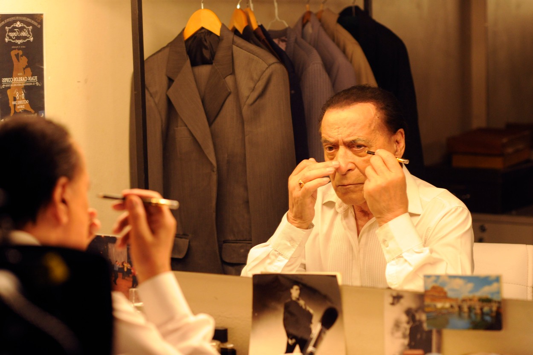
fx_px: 1554
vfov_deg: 13.0
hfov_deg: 19.5
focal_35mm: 105
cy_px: 178
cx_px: 266
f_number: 3.5
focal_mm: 105
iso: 1600
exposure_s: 1/200
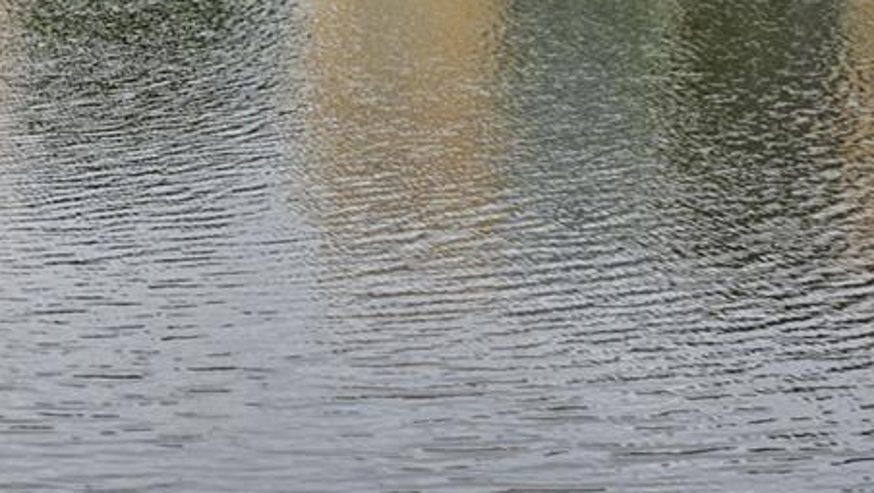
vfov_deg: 15.2
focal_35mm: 74
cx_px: -654
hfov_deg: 20.8
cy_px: -229
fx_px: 1716
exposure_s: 1/50
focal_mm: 20
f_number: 8
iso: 200
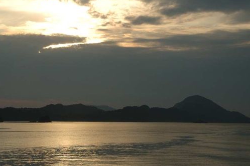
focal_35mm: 94
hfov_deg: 21.7
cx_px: 103
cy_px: 65
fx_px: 652
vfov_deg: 14.5
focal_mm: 48
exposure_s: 1/320
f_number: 13
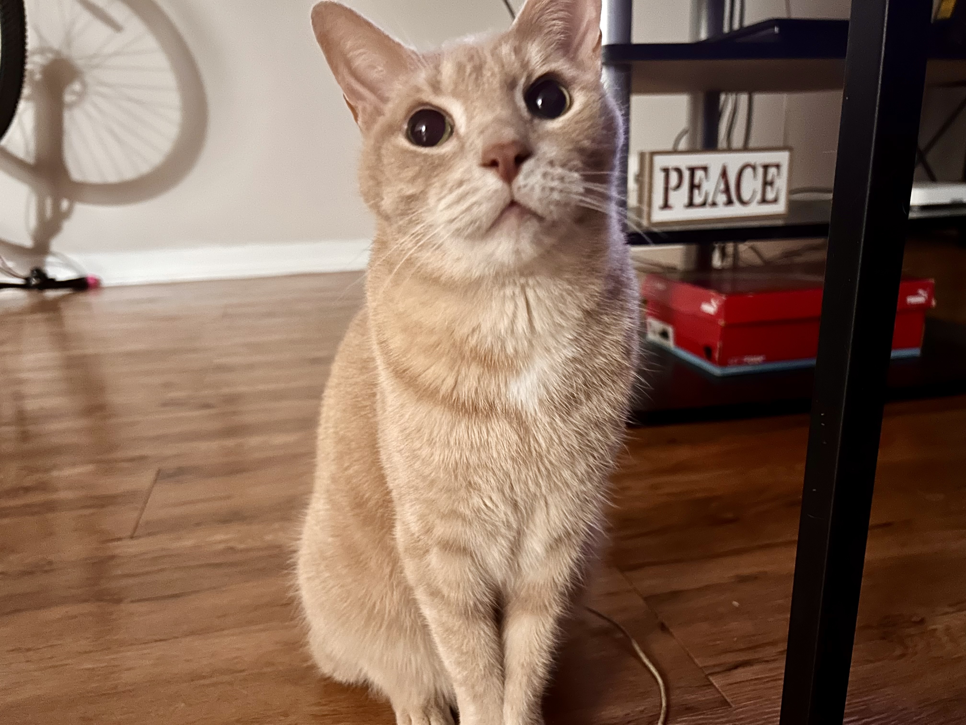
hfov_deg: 67.3
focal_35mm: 26
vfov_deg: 53.1
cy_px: 362
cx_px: 483
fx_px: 726
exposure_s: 1/15
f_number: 1.5
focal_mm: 5.7
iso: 640
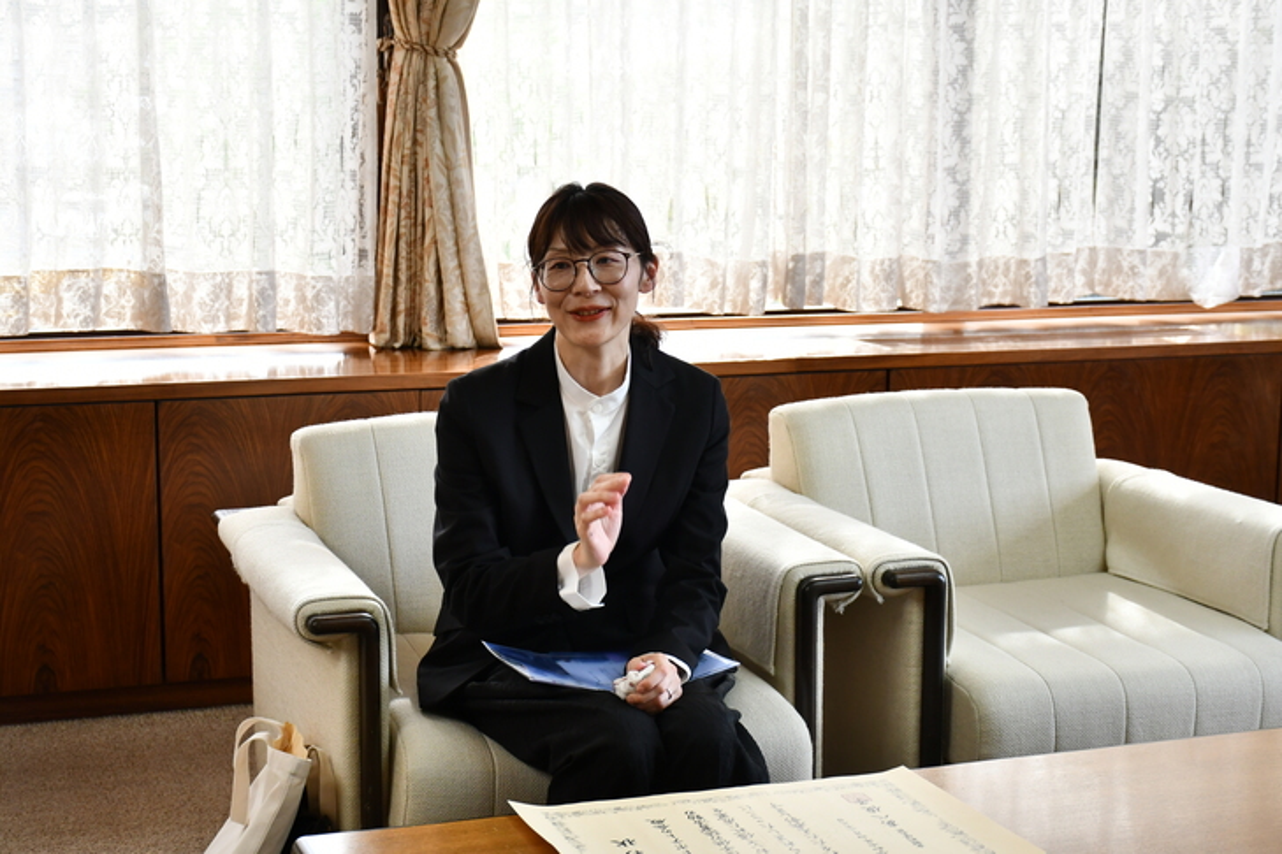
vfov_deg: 23.8
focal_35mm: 57
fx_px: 2030
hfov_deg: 35.1
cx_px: 641
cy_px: 427
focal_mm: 38
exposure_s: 1/160
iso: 800
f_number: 4.2
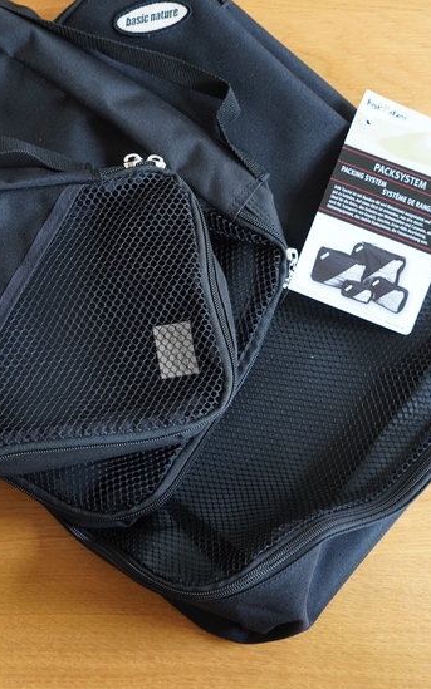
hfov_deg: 24.8
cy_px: 318
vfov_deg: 38.8
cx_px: 152
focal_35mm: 52
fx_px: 978
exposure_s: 1/30
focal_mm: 28
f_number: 4
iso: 1000
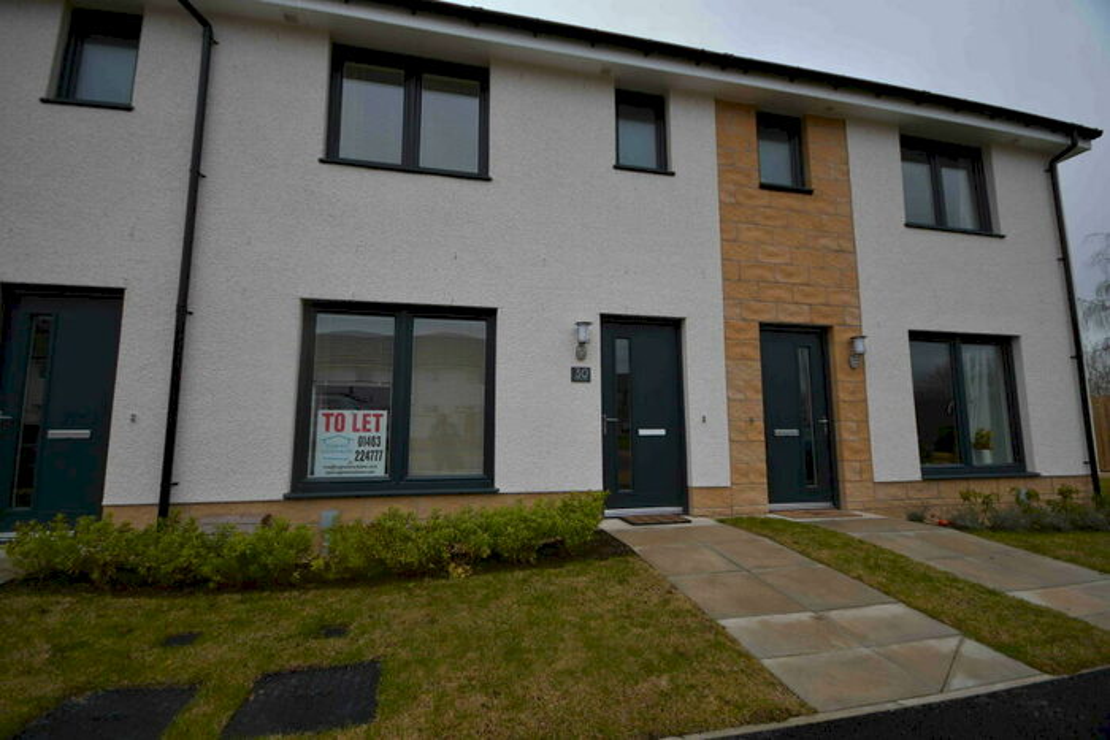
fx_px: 463
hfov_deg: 100.4
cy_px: 370
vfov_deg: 77.4
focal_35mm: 15
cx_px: 555
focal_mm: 10
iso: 200
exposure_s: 1/800
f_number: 4
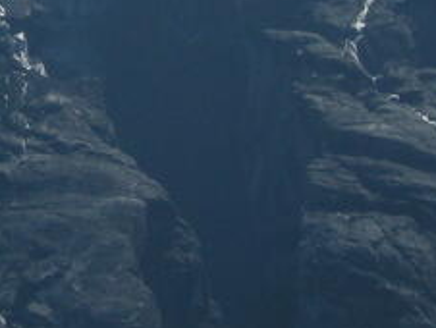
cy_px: -185
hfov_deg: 3.5
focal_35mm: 557
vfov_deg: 2.7
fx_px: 7023
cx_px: -218
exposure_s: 1/434
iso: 100
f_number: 7.3
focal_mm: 26.3
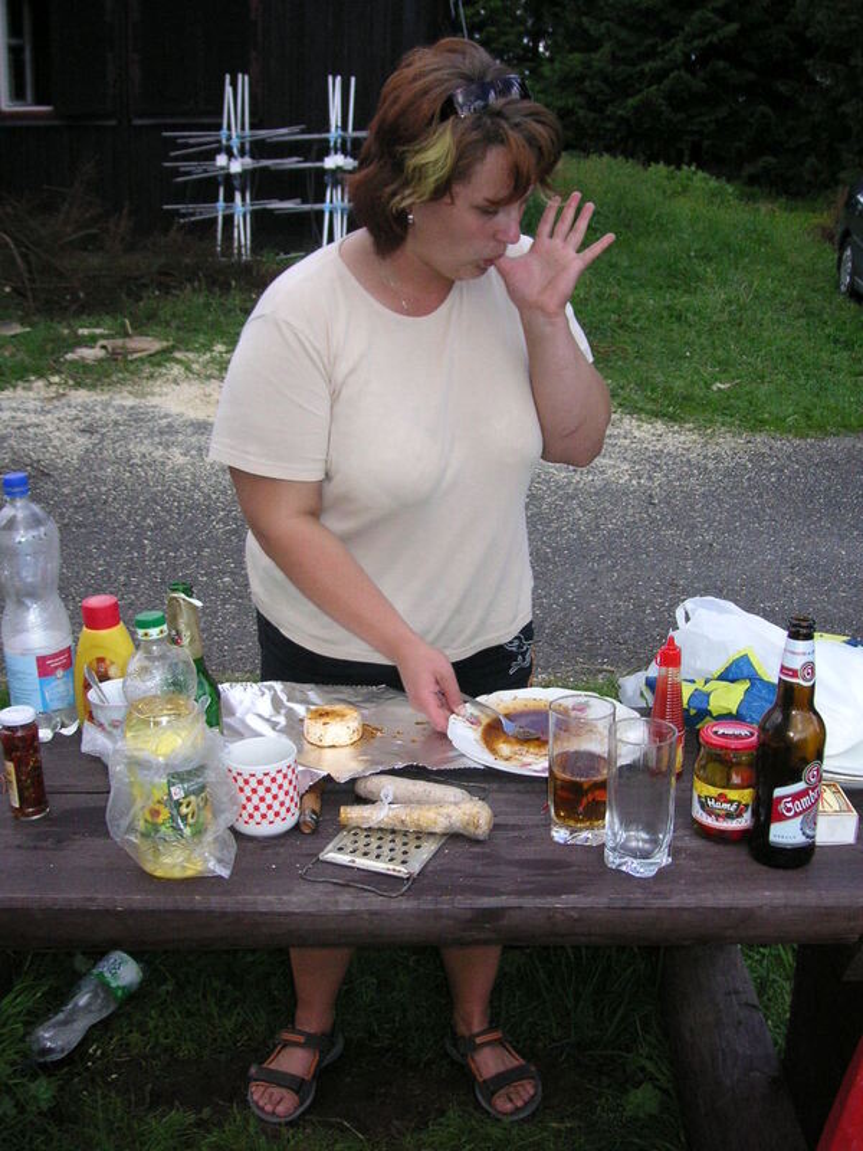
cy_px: 576
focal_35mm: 37
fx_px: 1230
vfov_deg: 50.1
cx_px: 432
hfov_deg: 38.7
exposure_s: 1/1000
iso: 80
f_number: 2.8
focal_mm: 6.1
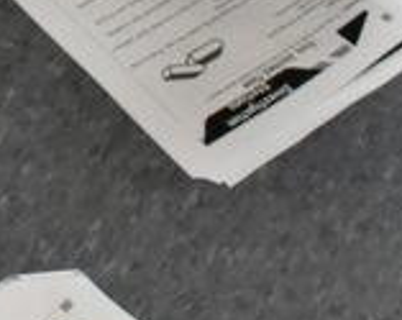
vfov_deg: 6.9
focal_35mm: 221
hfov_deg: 8.7
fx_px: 2624
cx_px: -31
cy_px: -165
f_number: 3.8
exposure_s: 1/125
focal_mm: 24
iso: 1250
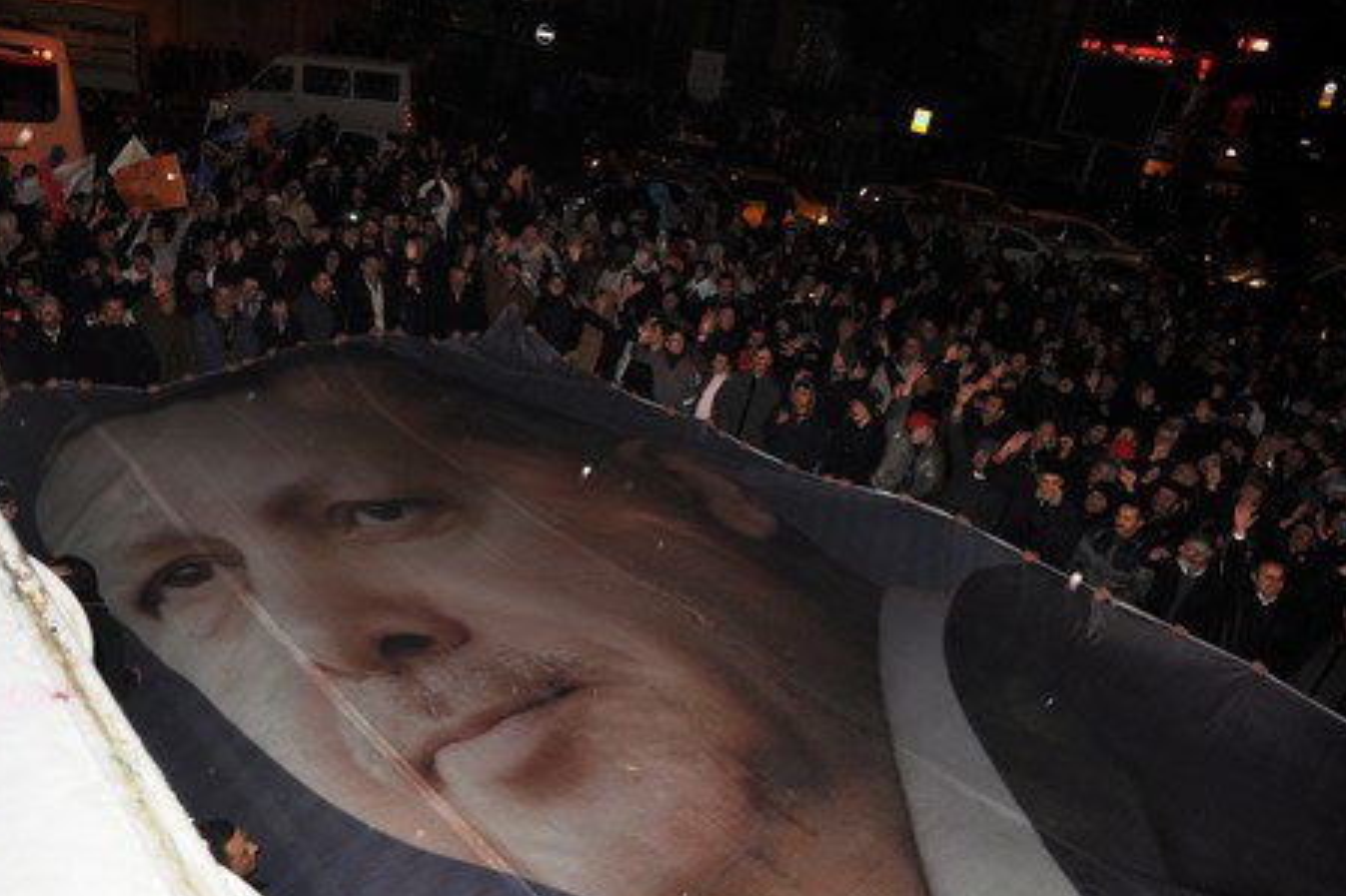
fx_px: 934
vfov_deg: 51.2
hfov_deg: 71.5
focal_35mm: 25
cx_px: 660
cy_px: 460
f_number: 3.5
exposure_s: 1/60
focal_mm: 16
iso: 200
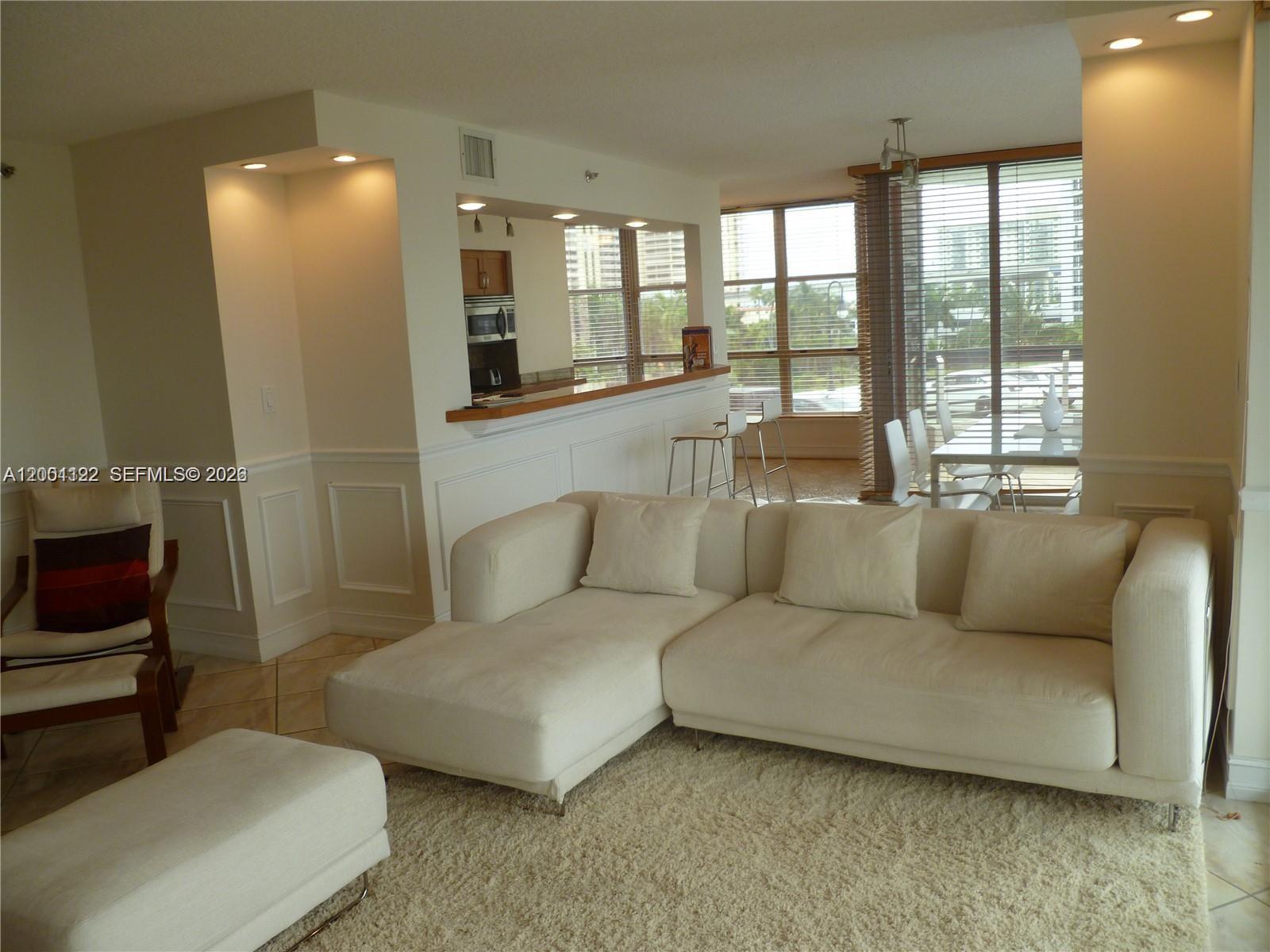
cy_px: 476
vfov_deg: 49.7
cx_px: 635
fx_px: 1027
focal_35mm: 28
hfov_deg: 63.4
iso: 80
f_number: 3.3
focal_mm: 5
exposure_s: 1/40
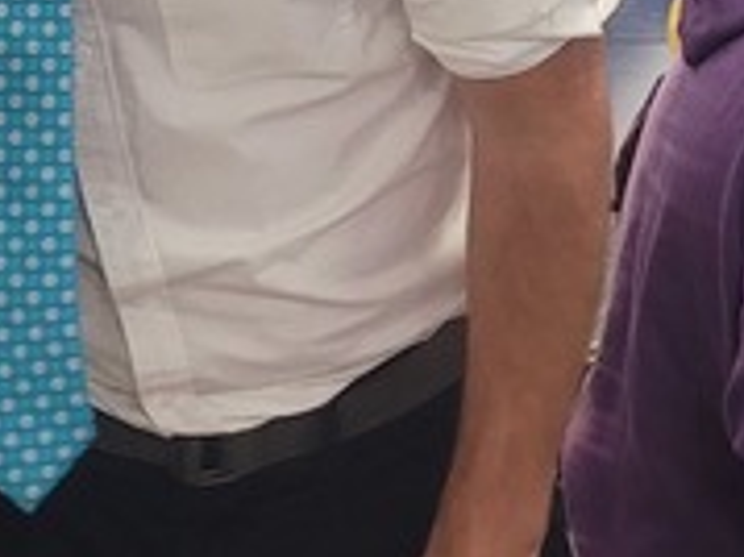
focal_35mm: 149
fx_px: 3200
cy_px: -166
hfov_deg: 13.1
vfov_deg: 9.8
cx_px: -37
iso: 200
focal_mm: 5.4
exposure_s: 1/40
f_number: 1.8
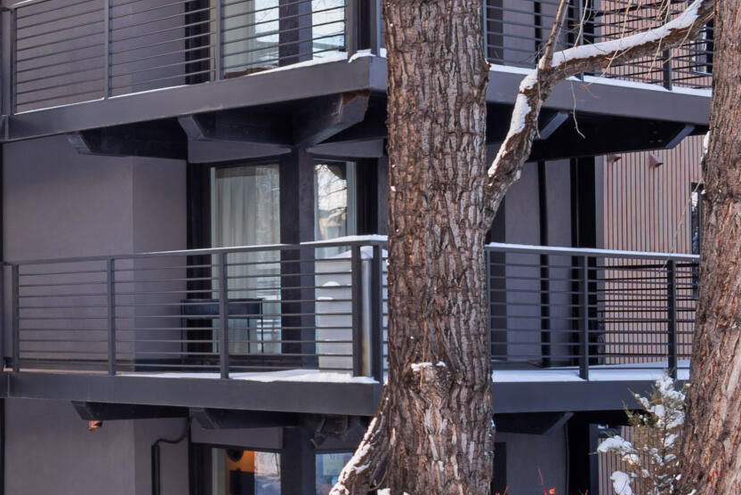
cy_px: 293
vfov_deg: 18.9
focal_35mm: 72
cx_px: -558
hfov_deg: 20.6
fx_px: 1482
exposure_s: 1/25
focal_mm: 20
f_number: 7.1
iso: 50
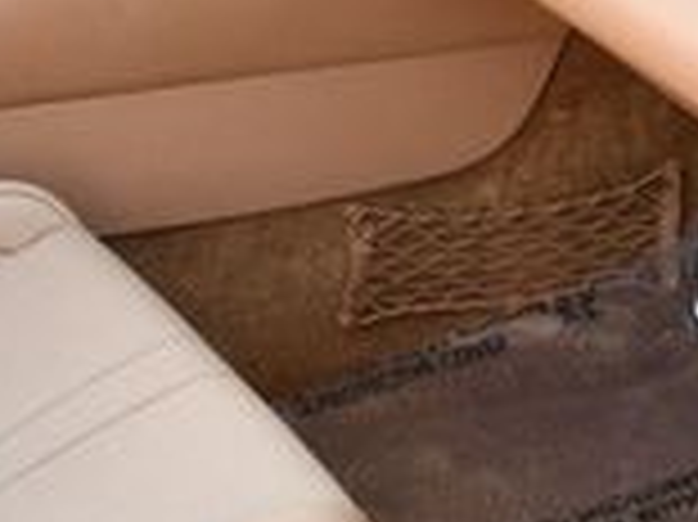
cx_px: -18
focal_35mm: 143
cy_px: 90
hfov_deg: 13.6
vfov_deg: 10.3
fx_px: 2881
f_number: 3.5
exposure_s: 1/250
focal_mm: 18
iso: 720
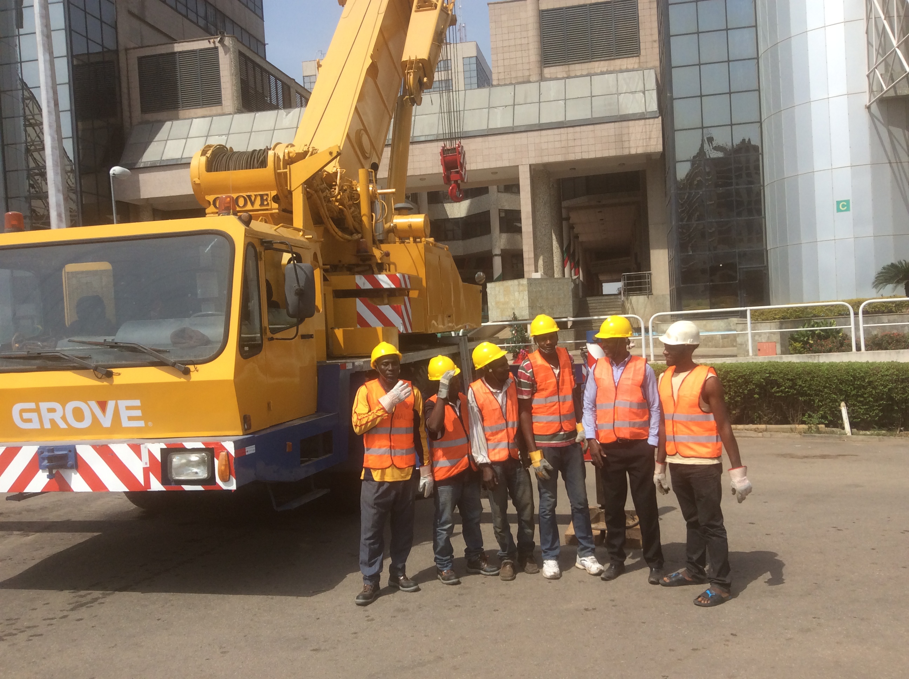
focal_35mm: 32
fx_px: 839
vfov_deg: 44.1
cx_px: 454
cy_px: 340
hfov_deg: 56.9
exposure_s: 1/1079
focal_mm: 3.3
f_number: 2.4
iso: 32
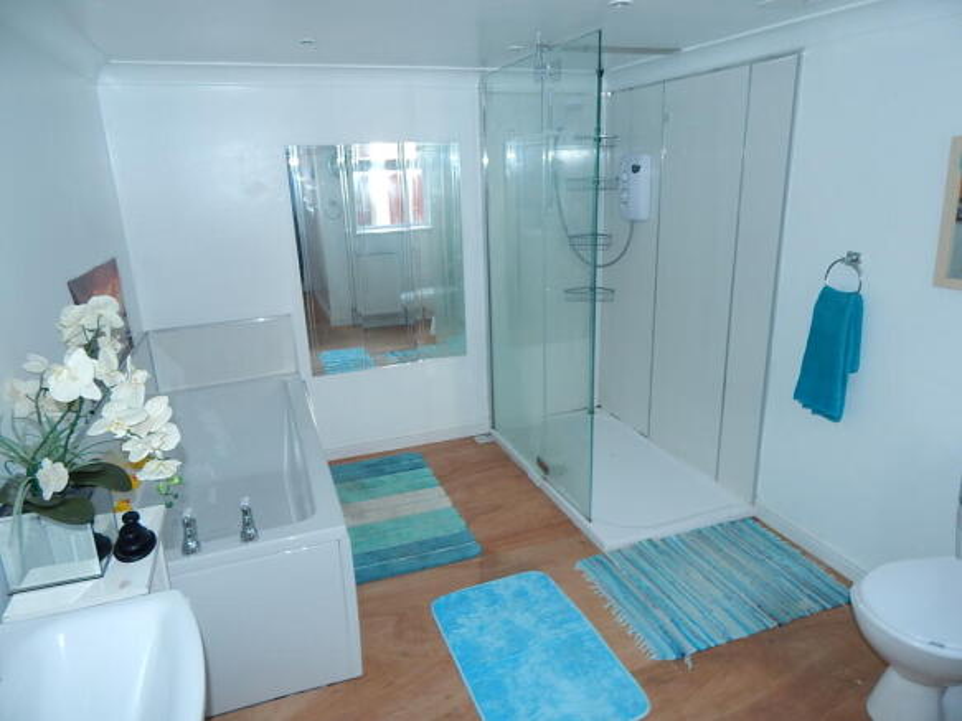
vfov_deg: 61.1
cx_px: 481
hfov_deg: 76.4
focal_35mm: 22
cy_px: 360
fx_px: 611
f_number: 3
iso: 125
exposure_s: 1/30
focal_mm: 4
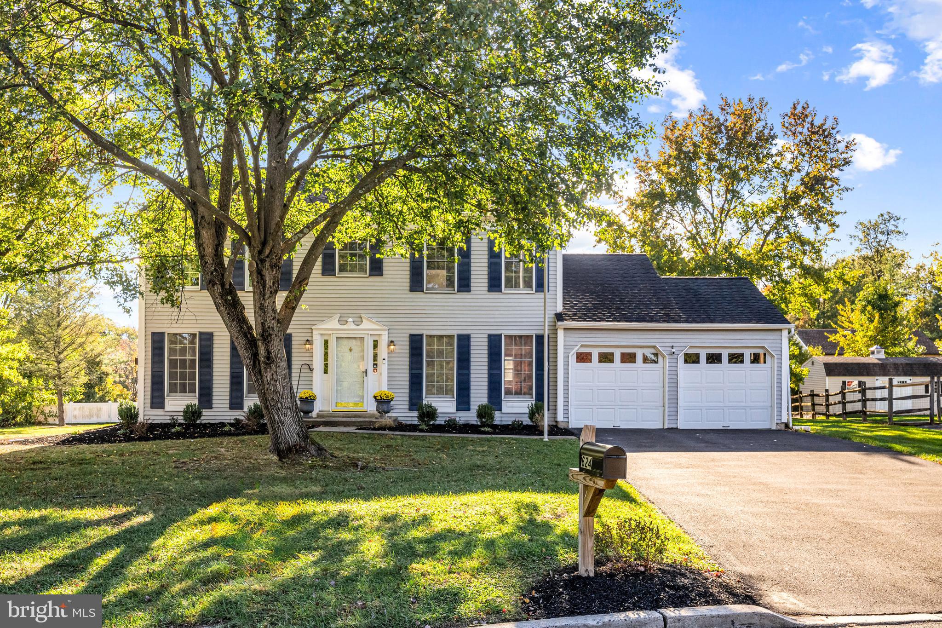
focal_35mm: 31
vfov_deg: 42.3
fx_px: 811
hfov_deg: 60.3
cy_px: 314
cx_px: 471
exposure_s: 1/500
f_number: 8
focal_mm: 21
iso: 500
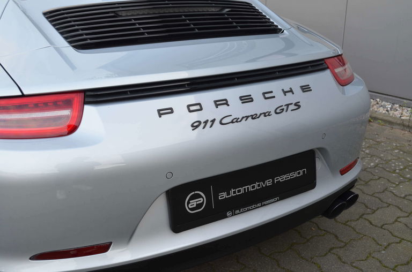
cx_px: 206
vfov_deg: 34.0
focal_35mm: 39
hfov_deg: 49.7
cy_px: 136
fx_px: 445
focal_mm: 26
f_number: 4.5
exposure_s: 1/80
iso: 400
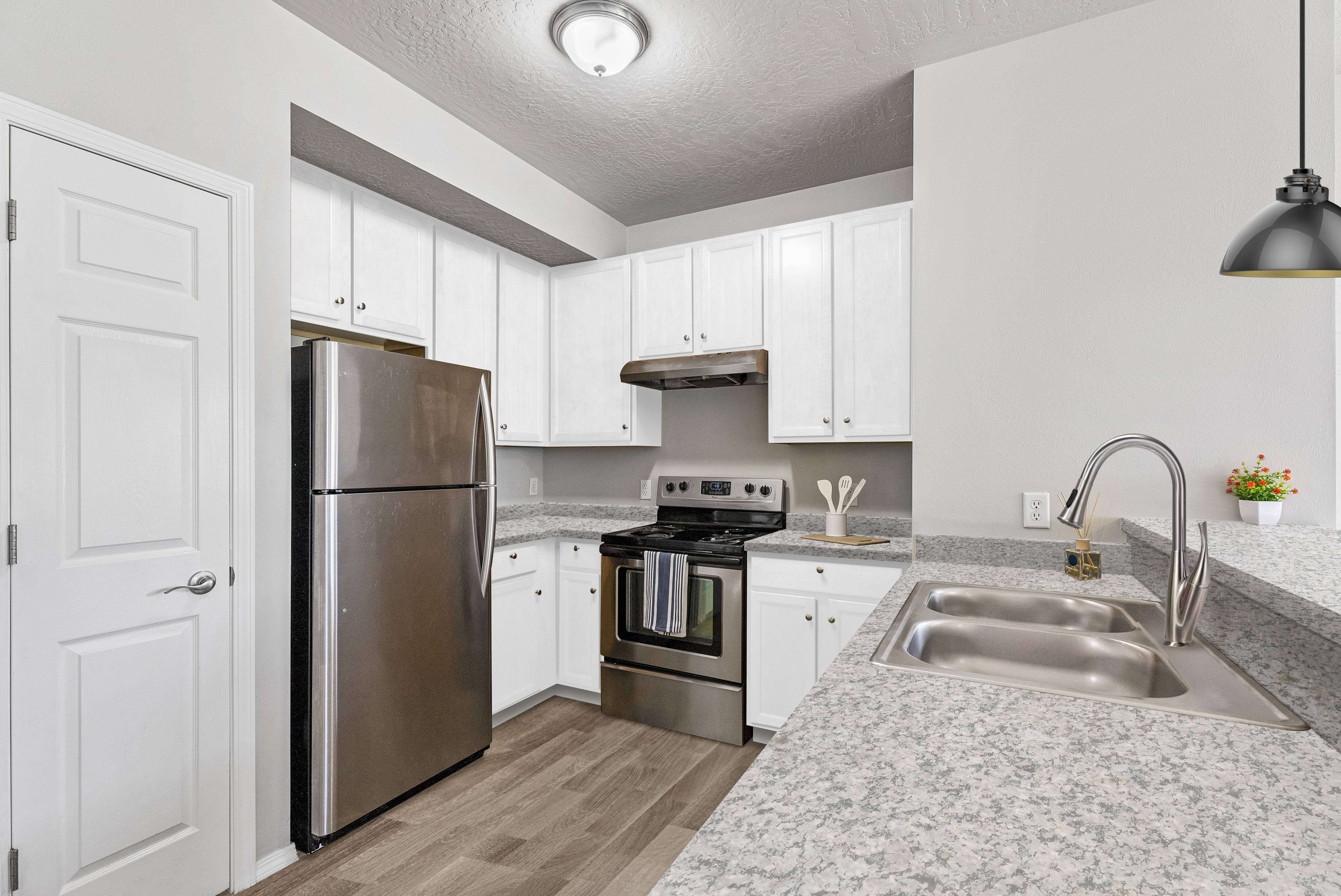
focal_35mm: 16
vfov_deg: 73.8
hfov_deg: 96.7
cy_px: 448
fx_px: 596
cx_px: 670
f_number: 6.3
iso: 800
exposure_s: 1/8
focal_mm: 16
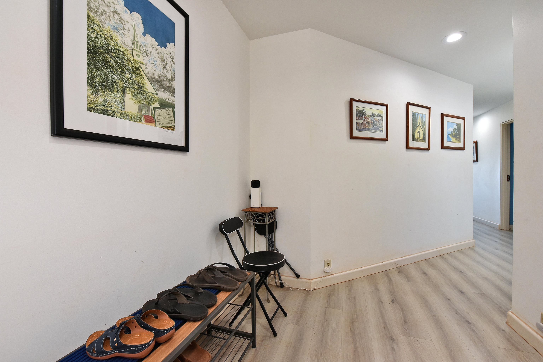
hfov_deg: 100.4
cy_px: 181
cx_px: 272
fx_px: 226
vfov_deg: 77.4
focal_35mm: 15
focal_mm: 15
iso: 4000
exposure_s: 1/60
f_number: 16
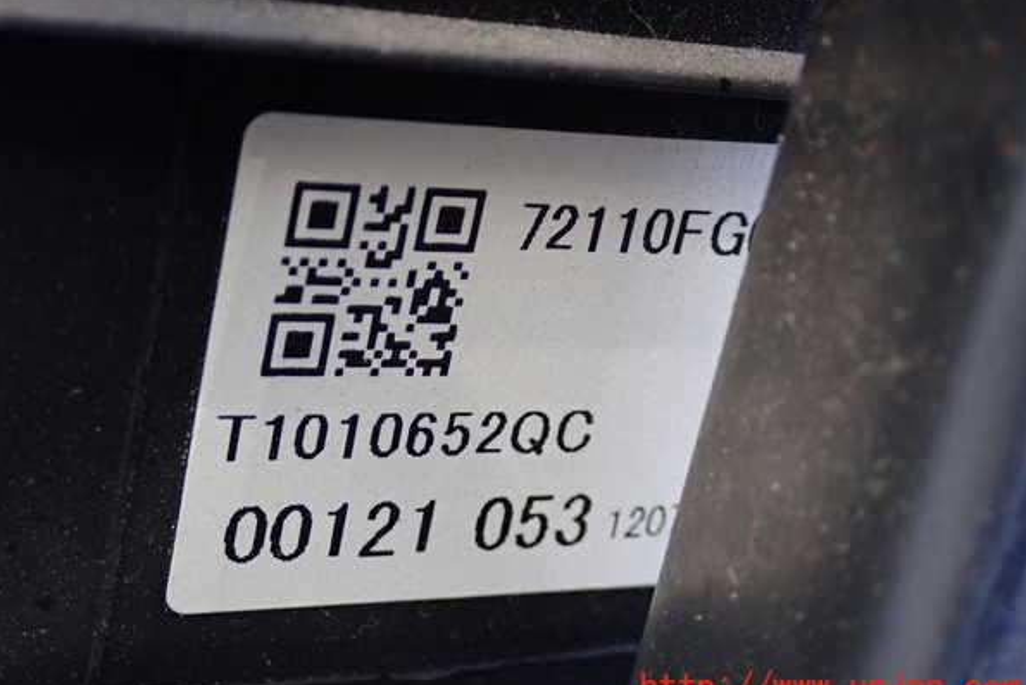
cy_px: 323
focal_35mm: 65
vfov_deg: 20.9
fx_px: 1853
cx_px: 512
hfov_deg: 31.0
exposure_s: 1/60
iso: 500
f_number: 3.6
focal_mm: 11.09
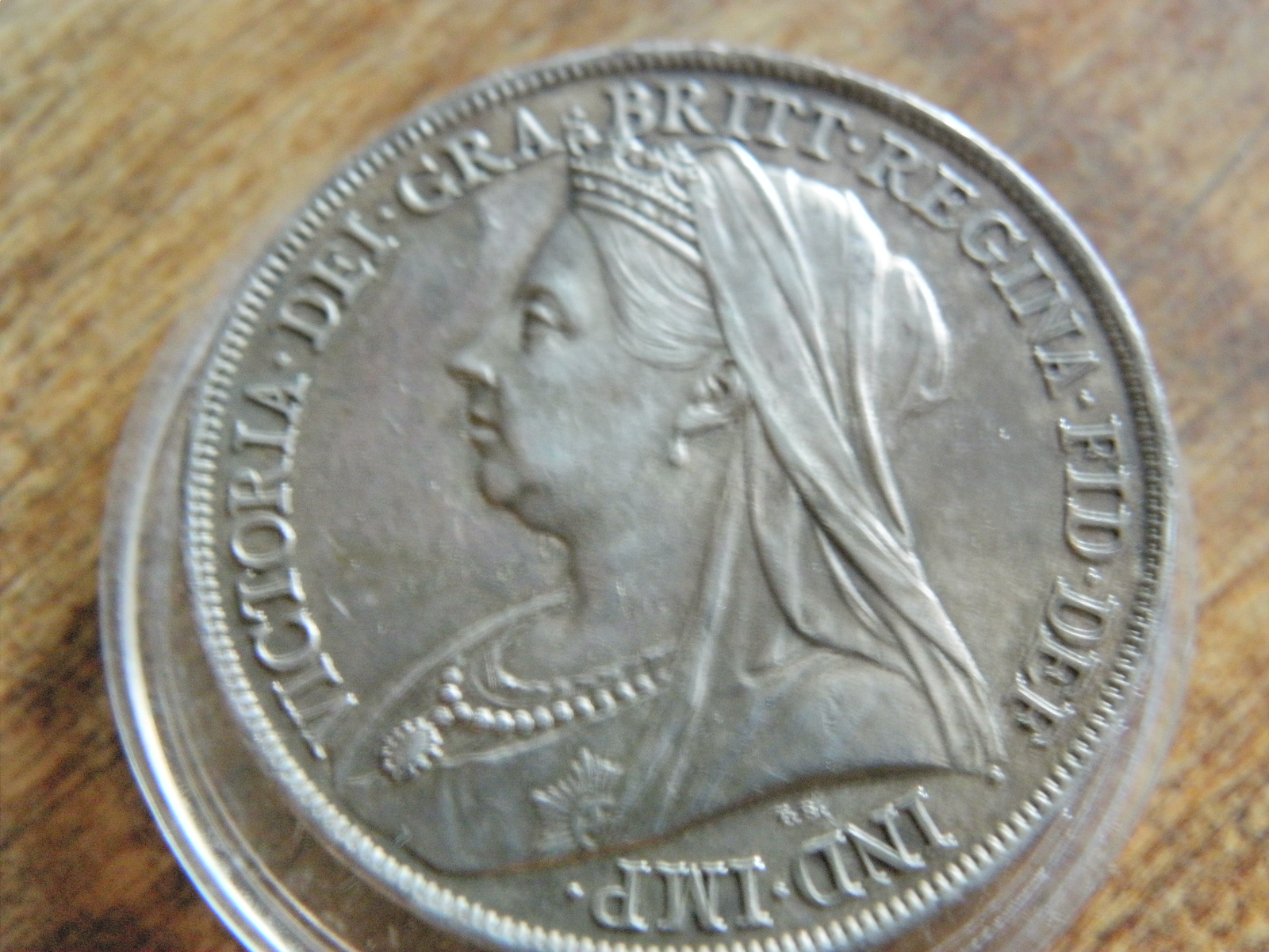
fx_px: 1870
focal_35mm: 51
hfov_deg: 37.5
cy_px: 476
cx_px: 634
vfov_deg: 28.6
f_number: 3.5
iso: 400
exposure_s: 1/2
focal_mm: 9.22
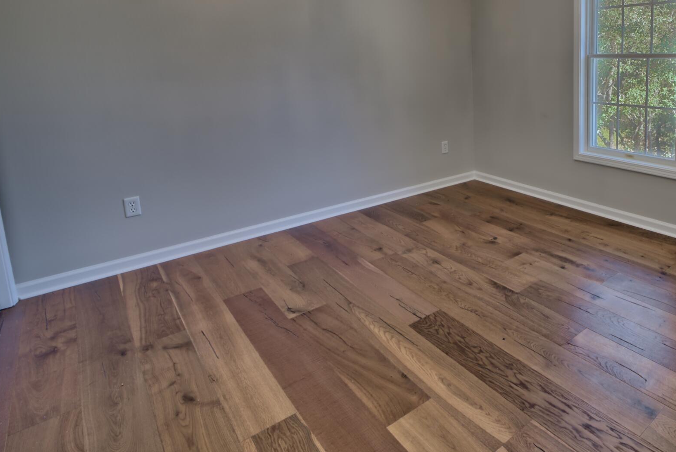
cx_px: 525
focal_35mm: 23
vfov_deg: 53.2
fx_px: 432
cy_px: 125
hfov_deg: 69.8
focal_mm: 12
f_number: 19
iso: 200
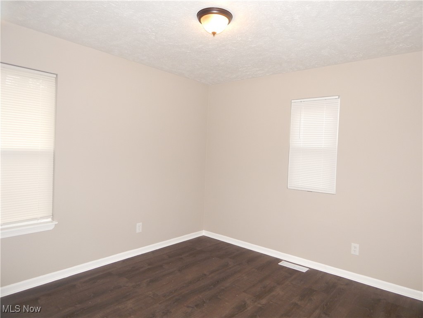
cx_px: 212
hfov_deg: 73.9
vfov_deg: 58.9
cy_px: 159
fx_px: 281
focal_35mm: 23
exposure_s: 1/30
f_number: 3
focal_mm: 4
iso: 220
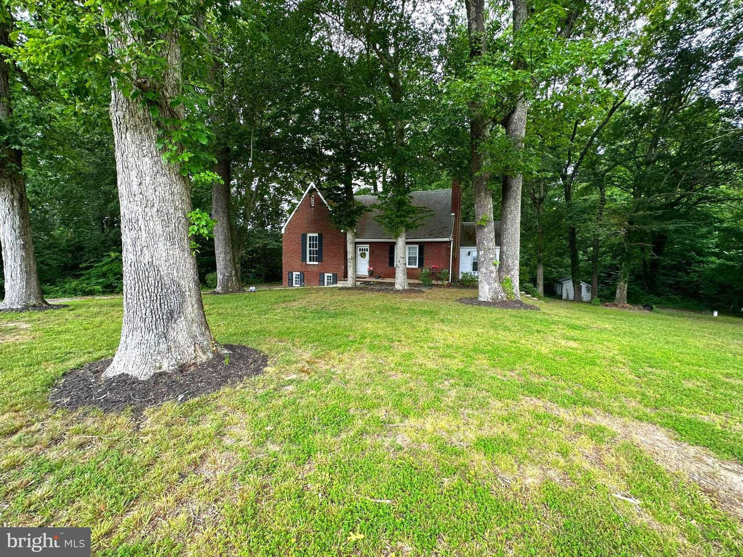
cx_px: 372
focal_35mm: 14
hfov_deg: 102.1
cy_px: 278
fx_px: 300
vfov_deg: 85.7
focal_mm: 2.22
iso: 50
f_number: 2.2
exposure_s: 1/99
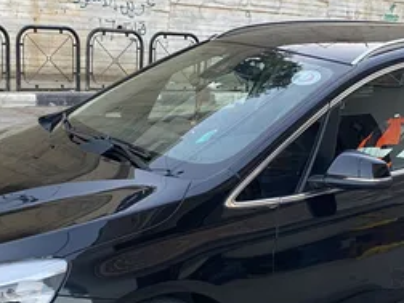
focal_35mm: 66
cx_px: 253
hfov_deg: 29.3
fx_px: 770
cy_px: 196
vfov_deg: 22.2
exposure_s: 1/83
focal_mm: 4.25
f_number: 1.8
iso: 125
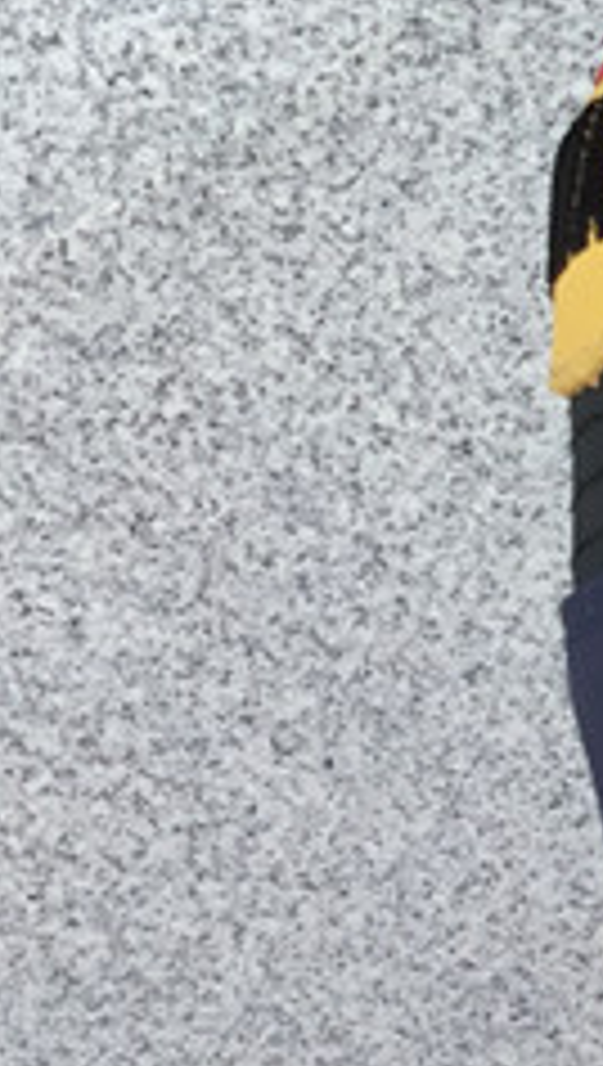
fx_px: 3624
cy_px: 281
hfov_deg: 8.3
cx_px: 1719
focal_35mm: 128
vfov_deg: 16.7
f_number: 2.4
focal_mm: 3.3
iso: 25
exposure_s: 1/297
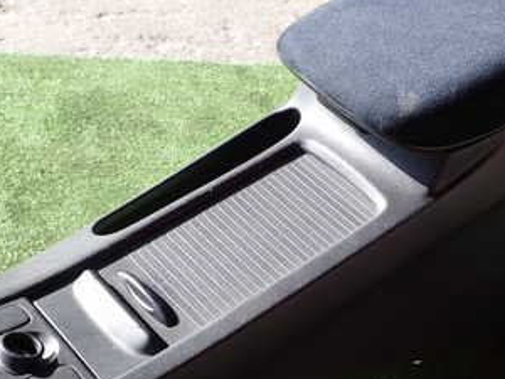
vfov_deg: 20.4
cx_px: 335
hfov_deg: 26.9
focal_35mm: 72
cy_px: 229
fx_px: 1050
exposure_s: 1/200
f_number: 3.5
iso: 100
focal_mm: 6.37
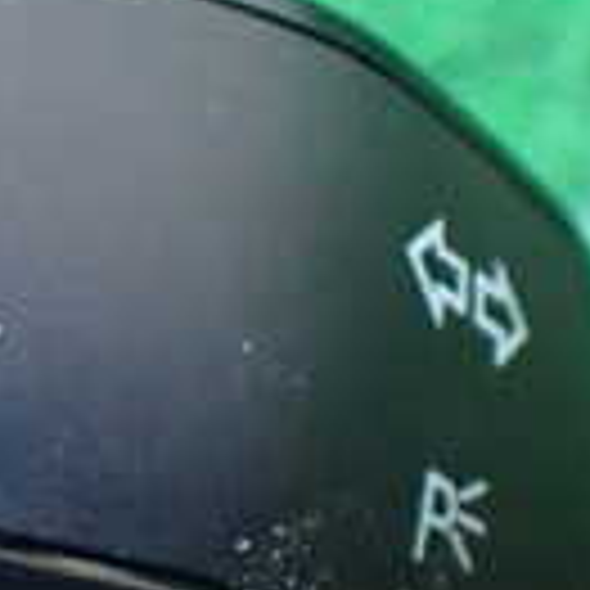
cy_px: 225
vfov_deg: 14.4
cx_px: -135
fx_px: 2333
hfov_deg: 13.9
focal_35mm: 121
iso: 800
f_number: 2.3
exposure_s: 1/80
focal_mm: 5.4
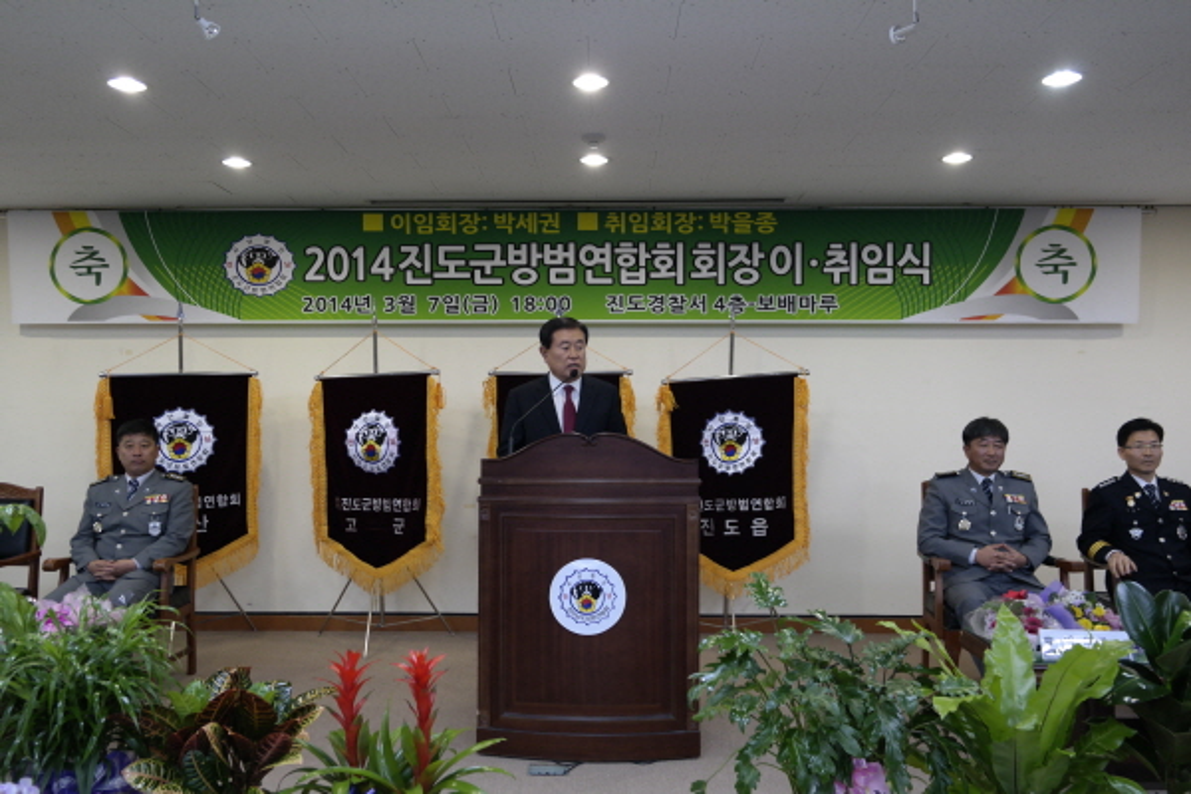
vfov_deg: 43.6
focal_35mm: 30
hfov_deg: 61.9
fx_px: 992
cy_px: 397
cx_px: 596
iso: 400
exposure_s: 1/40
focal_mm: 20
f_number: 3.5
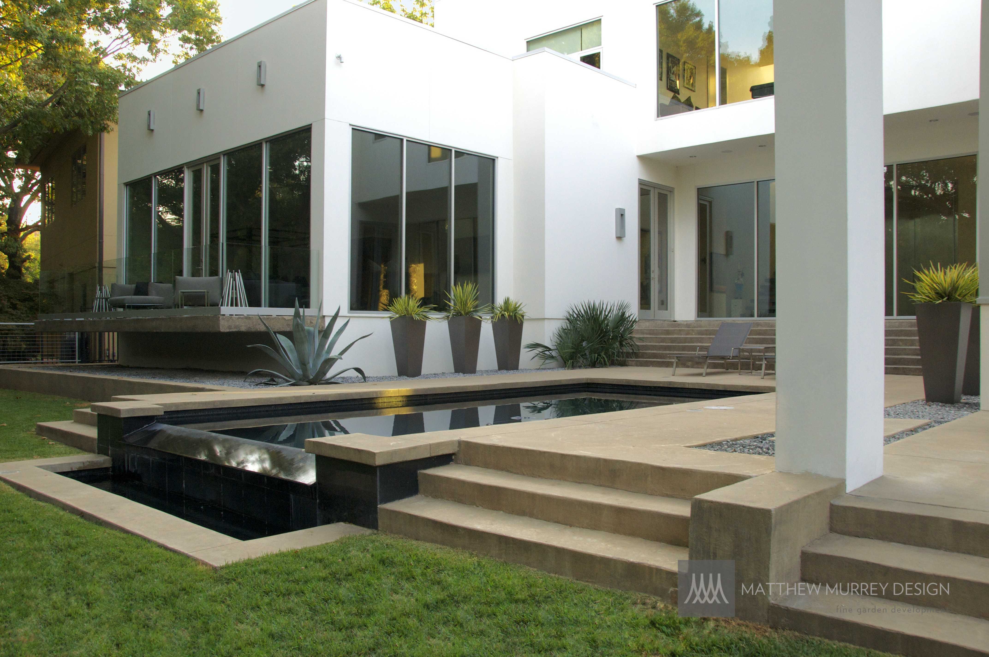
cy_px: 328
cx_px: 494
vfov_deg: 43.5
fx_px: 823
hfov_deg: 62.0
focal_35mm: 30
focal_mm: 20
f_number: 8
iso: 640
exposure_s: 1/80
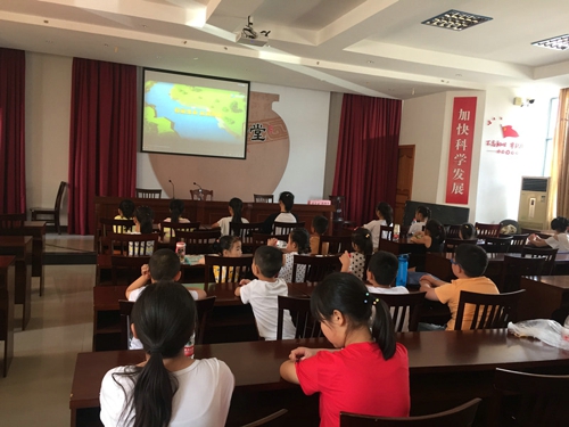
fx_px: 477
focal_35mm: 29
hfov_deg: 61.7
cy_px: 214
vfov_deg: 48.2
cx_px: 284
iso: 80
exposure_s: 1/33
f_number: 2.2
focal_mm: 4.15
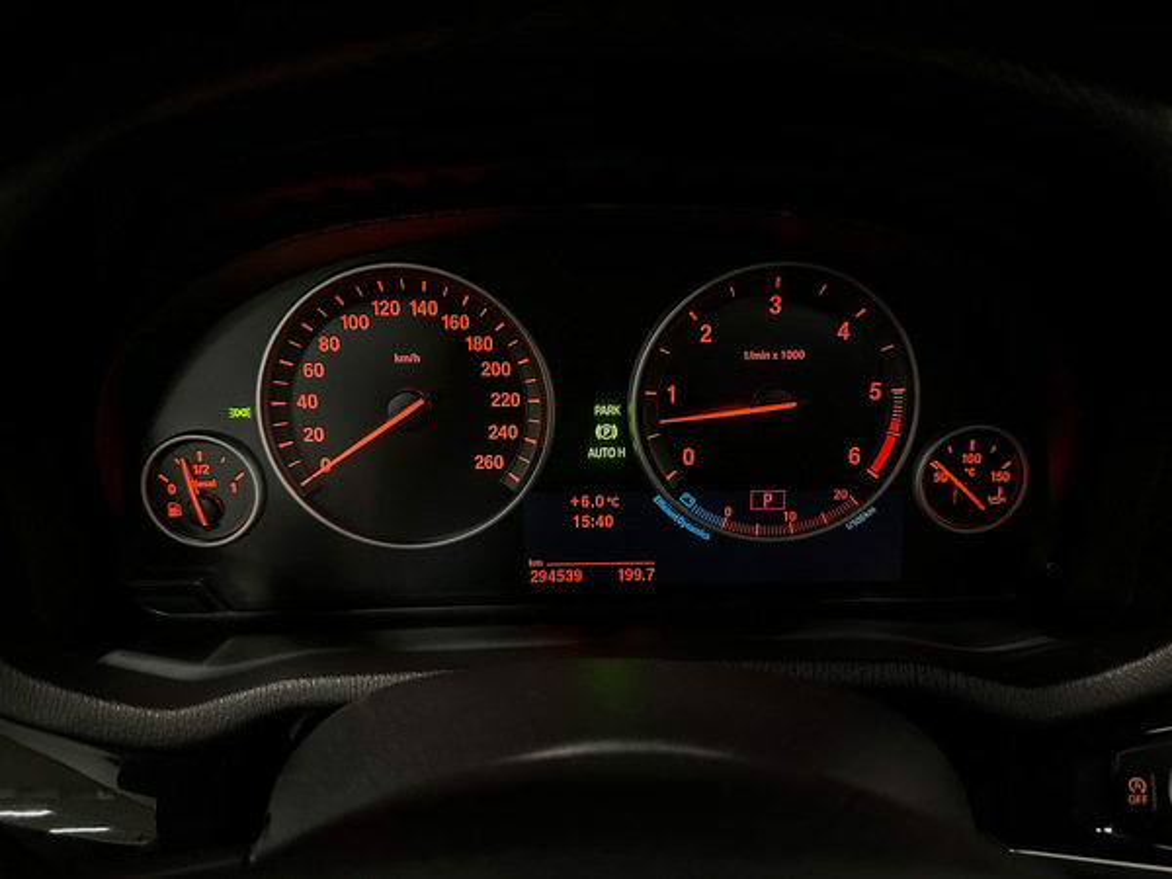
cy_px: 440
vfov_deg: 56.8
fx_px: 813
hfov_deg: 71.6
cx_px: 586
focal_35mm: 24
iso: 1000
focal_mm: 6.86
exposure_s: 1/36
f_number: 1.78
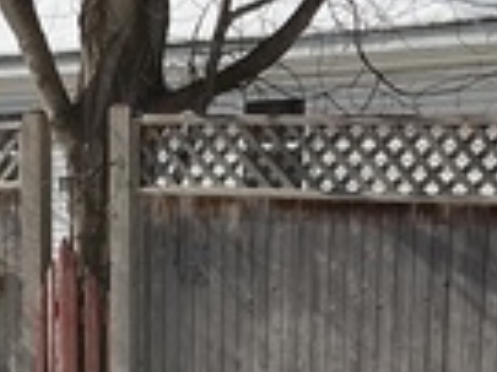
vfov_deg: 13.9
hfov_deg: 18.9
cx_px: 114
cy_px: 449
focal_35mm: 103
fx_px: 1478
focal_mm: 3
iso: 16
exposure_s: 1/4065
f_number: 1.8
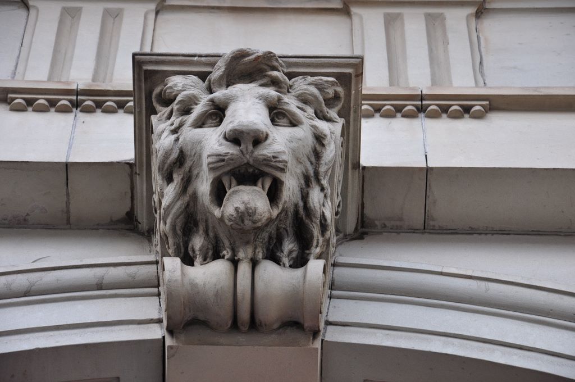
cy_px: 191
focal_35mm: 158
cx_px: 288
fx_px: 2512
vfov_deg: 8.7
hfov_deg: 13.1
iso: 320
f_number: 8
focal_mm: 105
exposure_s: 1/60
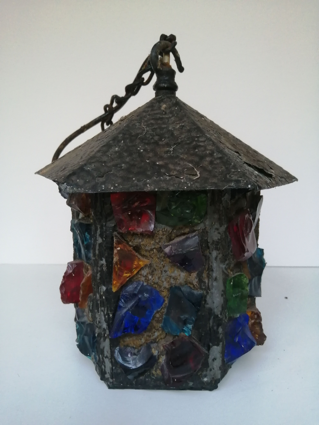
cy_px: 212
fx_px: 319
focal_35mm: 26
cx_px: 160
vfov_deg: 67.3
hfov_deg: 53.1
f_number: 1.8
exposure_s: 1/33.3
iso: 250
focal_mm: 3.6
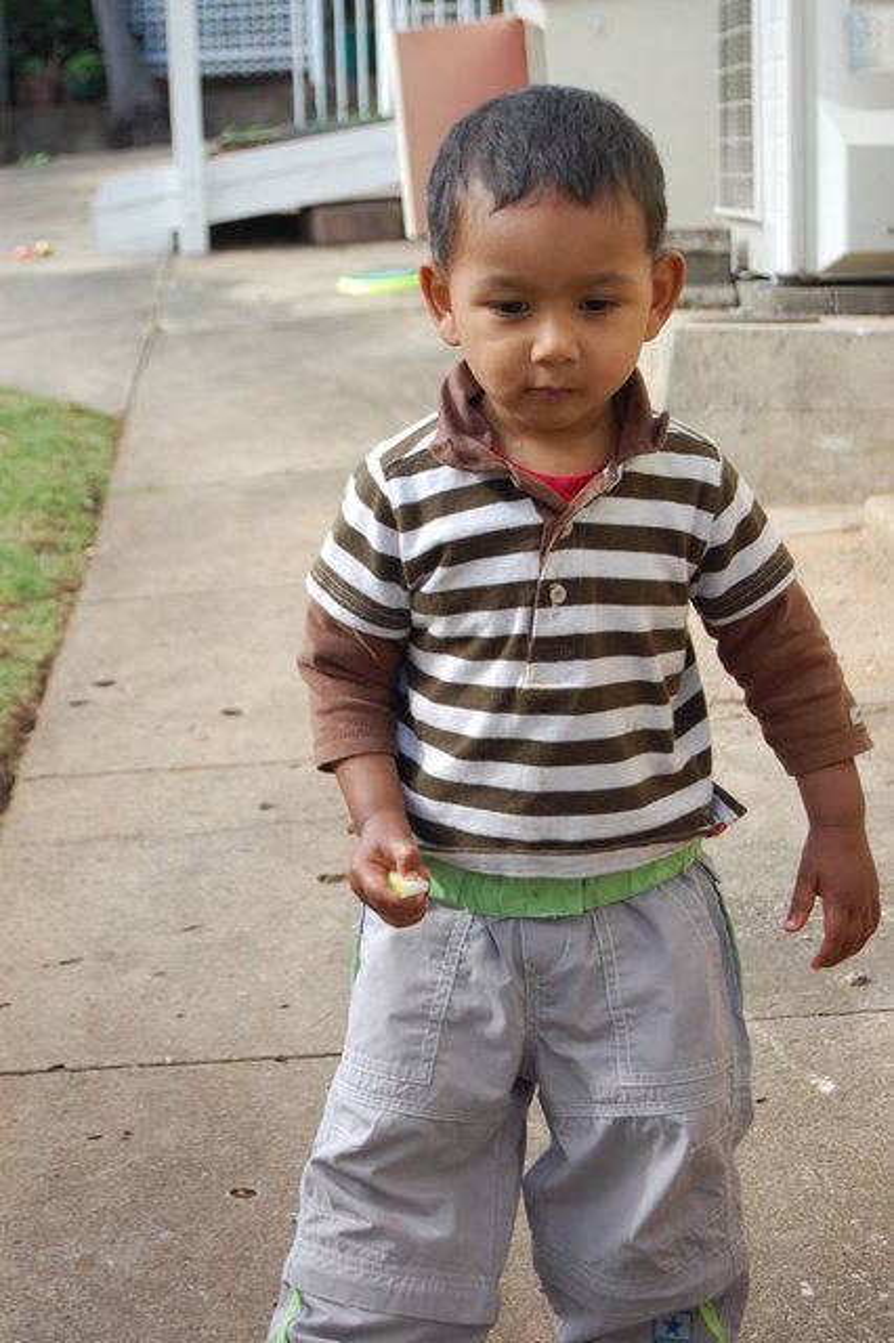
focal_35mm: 82
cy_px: 672
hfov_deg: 16.5
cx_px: 447
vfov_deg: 24.6
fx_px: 3076
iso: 200
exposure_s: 1/200
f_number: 7.1
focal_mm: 55
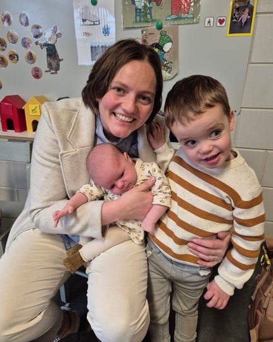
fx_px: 253
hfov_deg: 56.8
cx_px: 131
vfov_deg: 68.1
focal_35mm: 25
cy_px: 164
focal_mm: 5.4
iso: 320
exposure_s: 1/100
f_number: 1.8
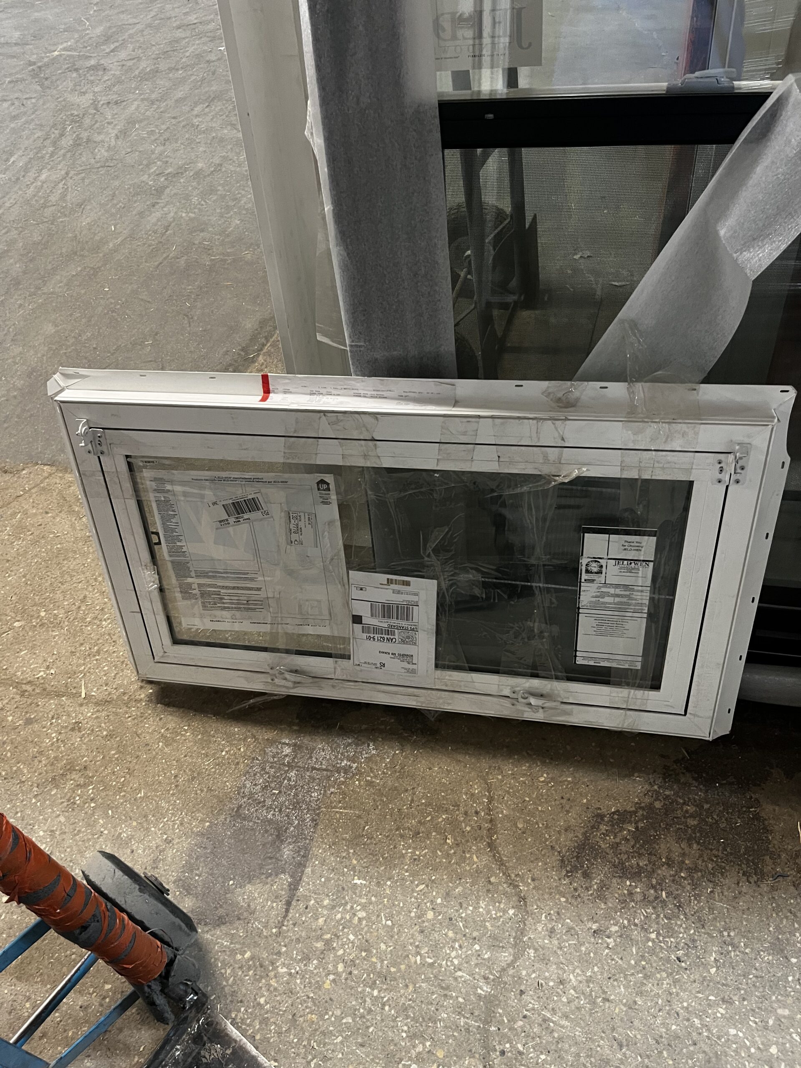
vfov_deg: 67.3
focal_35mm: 26
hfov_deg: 53.1
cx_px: 400
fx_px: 802
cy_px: 534
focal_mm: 5.1
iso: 250
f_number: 1.6
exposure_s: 1/43
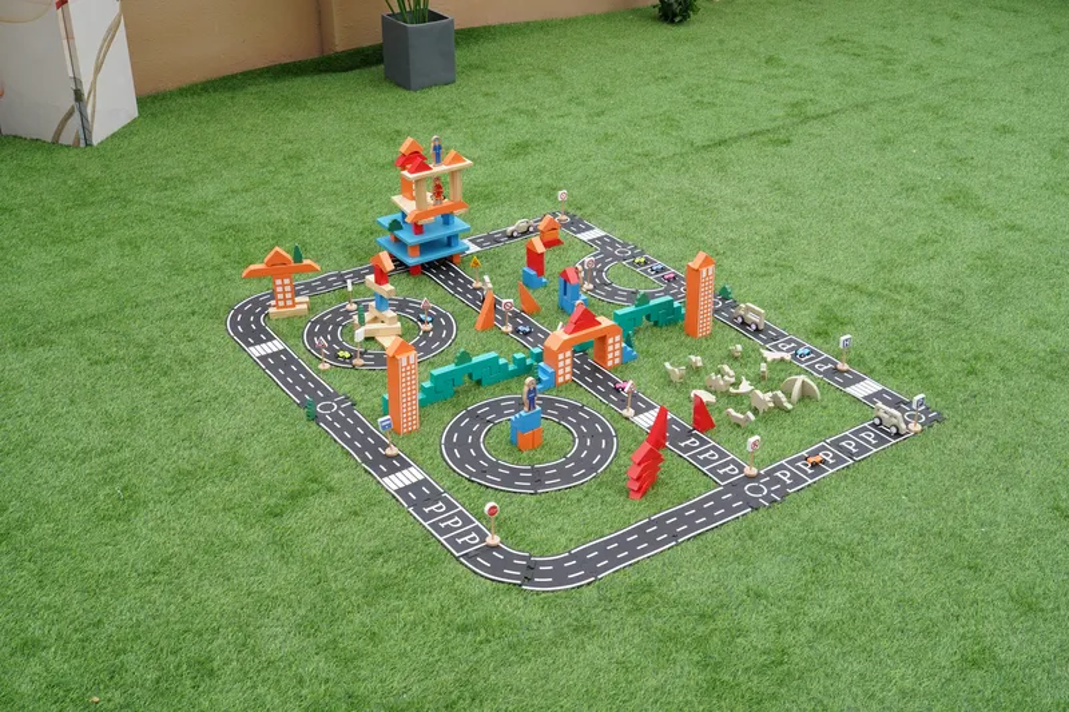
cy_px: 356
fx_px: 1187
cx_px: 534
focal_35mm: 40
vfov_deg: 33.4
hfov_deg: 48.5
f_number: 13
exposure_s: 1/320
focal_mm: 40
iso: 1000
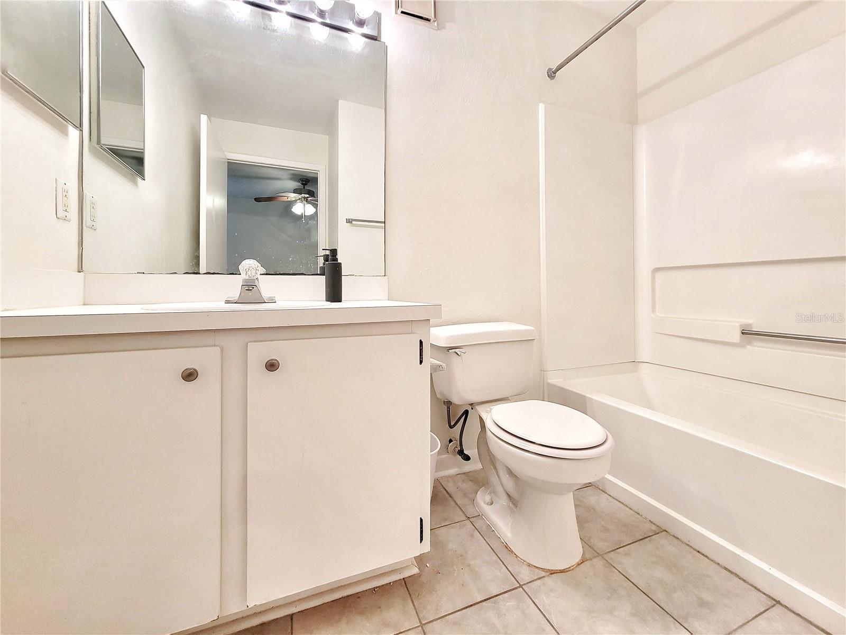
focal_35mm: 13
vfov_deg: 89.9
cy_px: 318
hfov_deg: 106.2
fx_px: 318
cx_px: 423
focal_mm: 2.2
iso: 125
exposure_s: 1/60
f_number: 2.2
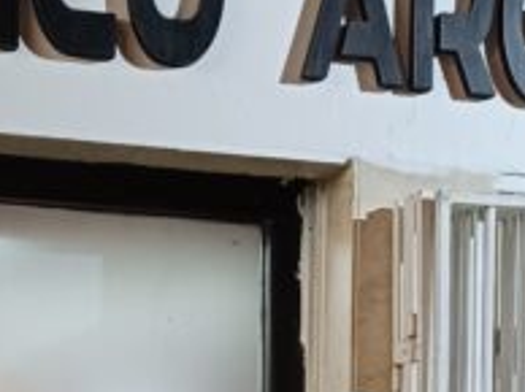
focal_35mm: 127
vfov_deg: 11.0
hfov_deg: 15.5
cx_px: 124
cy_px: 660
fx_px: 1924
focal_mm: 6.14
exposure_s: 1/33.3
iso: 1025
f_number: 1.65
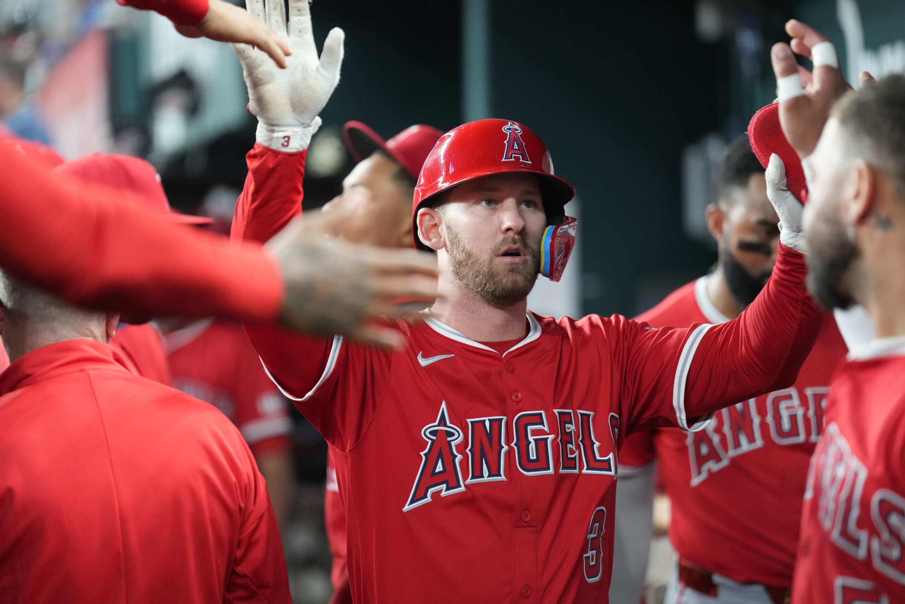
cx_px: 452
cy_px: 302
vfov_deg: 7.5
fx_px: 4575
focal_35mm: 182
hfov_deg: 11.3
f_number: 2.8
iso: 3200
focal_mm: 182
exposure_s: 1/800
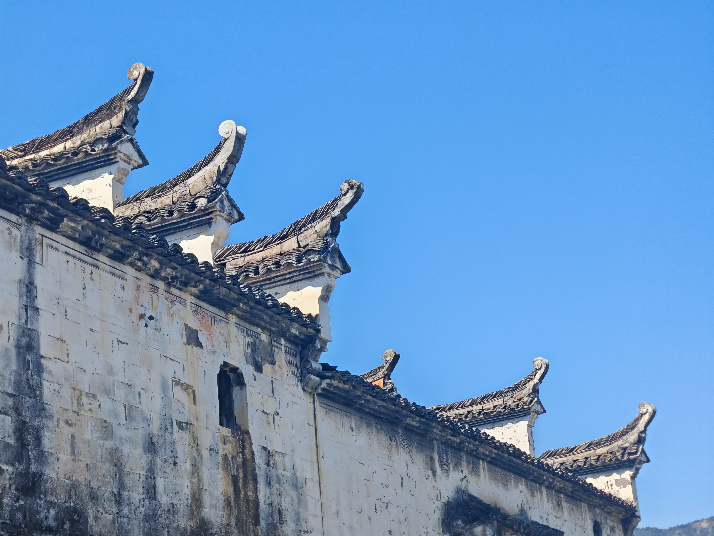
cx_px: 357
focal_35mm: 74
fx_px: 1526
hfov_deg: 26.3
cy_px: 268
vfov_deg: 19.9
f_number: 1.6
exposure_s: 1/1800
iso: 50
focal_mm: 7.62
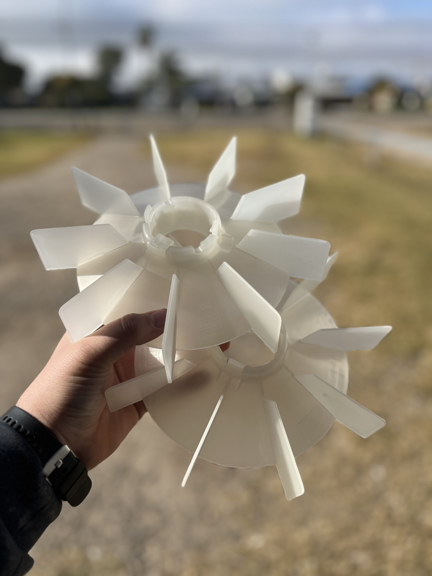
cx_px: 216
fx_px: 433
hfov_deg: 53.1
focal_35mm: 26
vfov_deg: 67.3
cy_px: 288
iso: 50
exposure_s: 1/3623
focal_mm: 5.1
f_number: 1.6
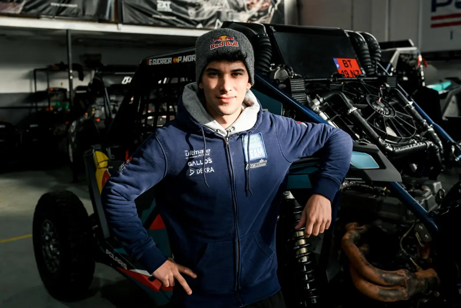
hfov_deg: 54.4
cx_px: 230
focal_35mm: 35
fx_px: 448
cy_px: 154
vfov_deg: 37.9
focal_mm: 35
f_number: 5
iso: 800
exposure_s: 1/640
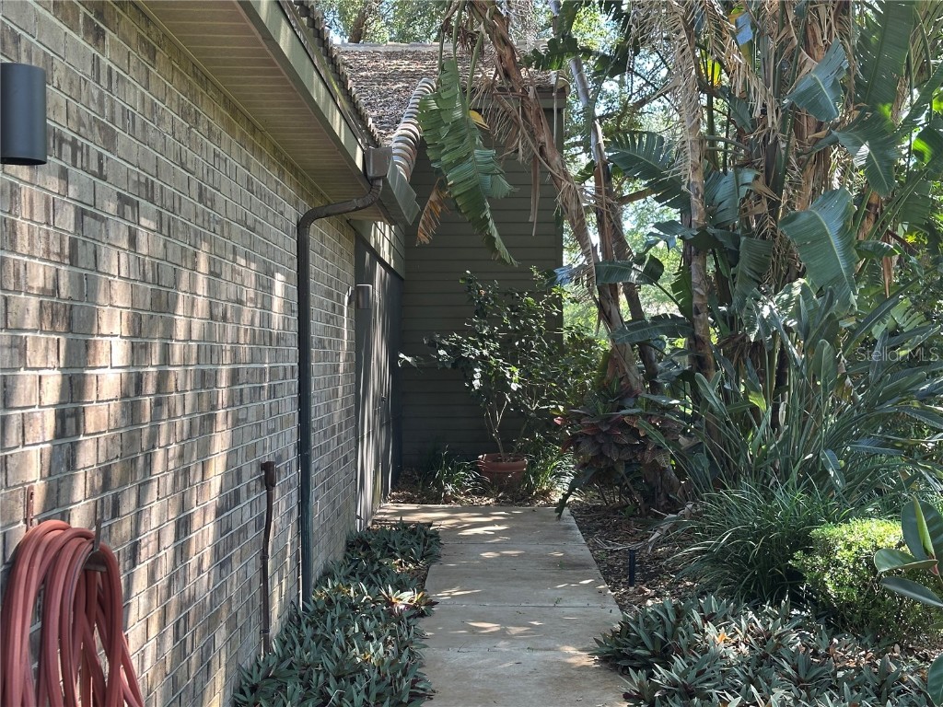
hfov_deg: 39.7
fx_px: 1308
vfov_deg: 30.3
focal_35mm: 48
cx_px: 472
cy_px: 354
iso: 64
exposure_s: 1/121
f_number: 1.78
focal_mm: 6.86
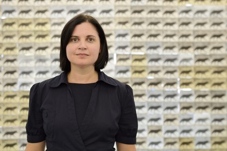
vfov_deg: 28.1
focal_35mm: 48
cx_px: 114
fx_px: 303
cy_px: 76
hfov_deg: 41.1
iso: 800
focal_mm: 48
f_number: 3.5
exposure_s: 1/80
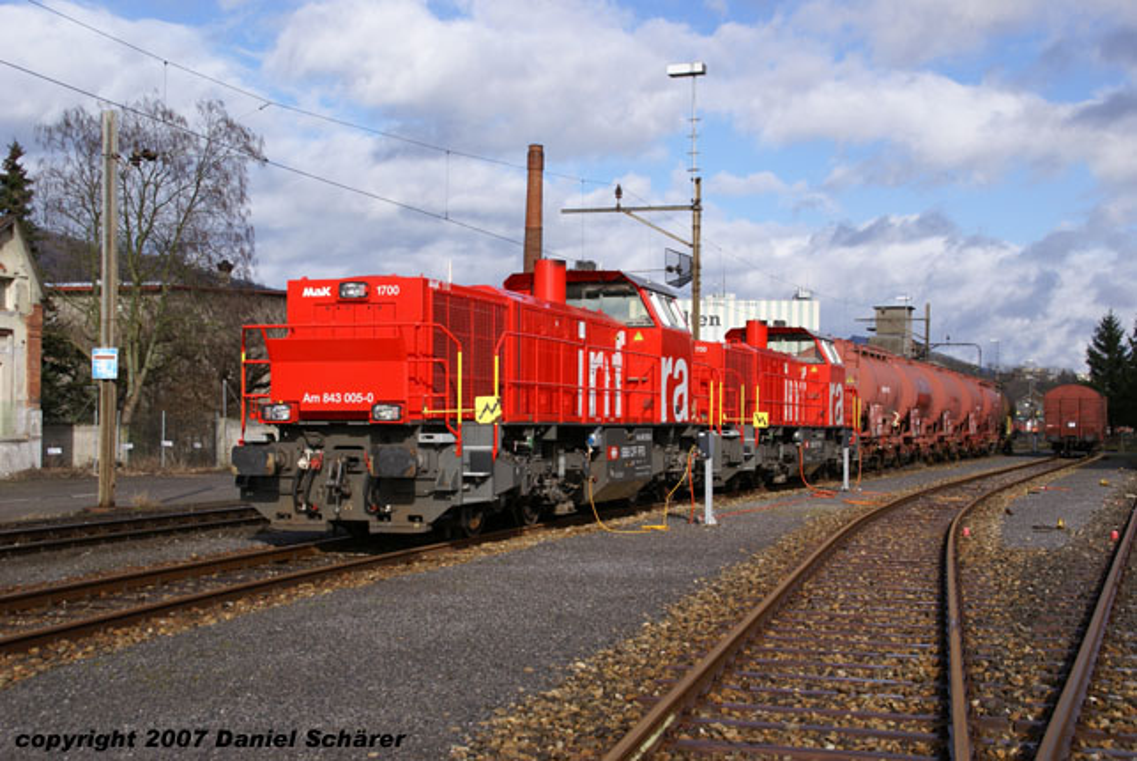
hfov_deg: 37.8
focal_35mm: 52
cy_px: 380
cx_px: 568
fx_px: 1660
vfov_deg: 25.8
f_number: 7.1
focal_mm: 35
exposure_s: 1/400
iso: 100
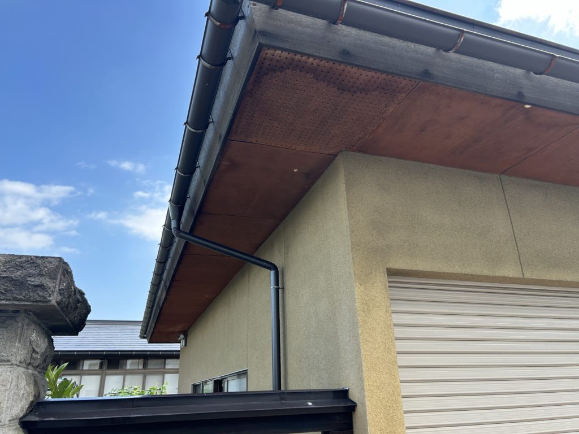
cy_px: 217
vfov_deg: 53.1
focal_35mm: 26
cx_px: 290
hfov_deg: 67.3
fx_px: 435
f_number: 1.5
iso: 50
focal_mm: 5.7
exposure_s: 1/1029
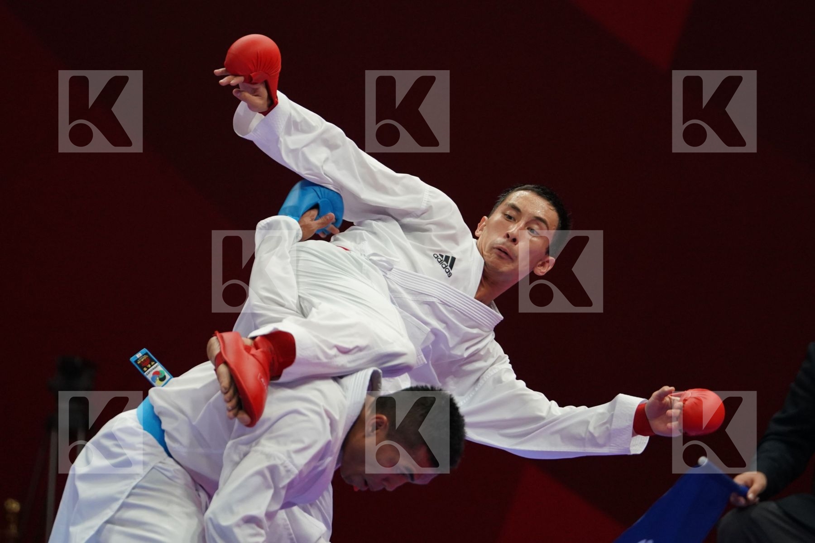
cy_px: 272
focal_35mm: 420
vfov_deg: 3.3
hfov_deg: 4.9
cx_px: 408
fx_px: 9508
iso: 2500
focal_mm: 280
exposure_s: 1/1000
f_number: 4
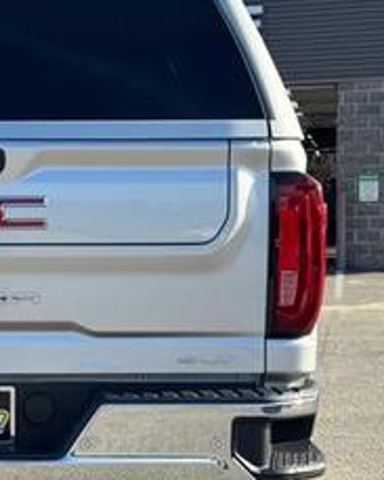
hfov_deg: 14.6
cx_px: -29
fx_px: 1464
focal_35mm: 103
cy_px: 279
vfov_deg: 18.6
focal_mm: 6.76
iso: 64
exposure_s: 1/2045
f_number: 1.78
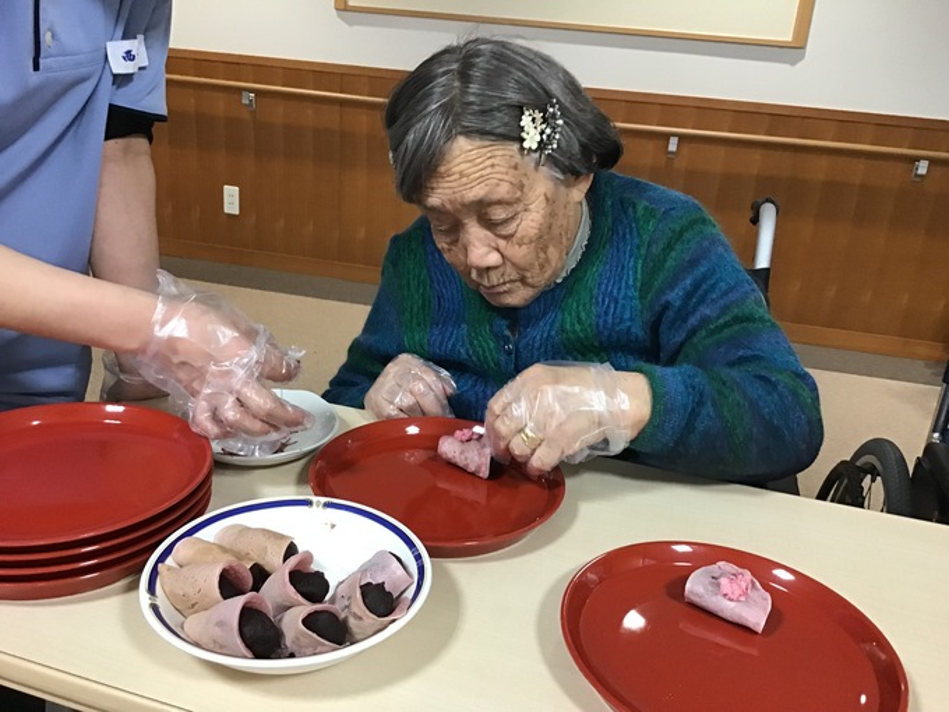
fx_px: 850
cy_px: 356
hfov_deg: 58.4
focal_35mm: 31
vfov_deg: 45.4
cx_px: 474
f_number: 2.4
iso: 125
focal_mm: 3.3
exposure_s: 1/30
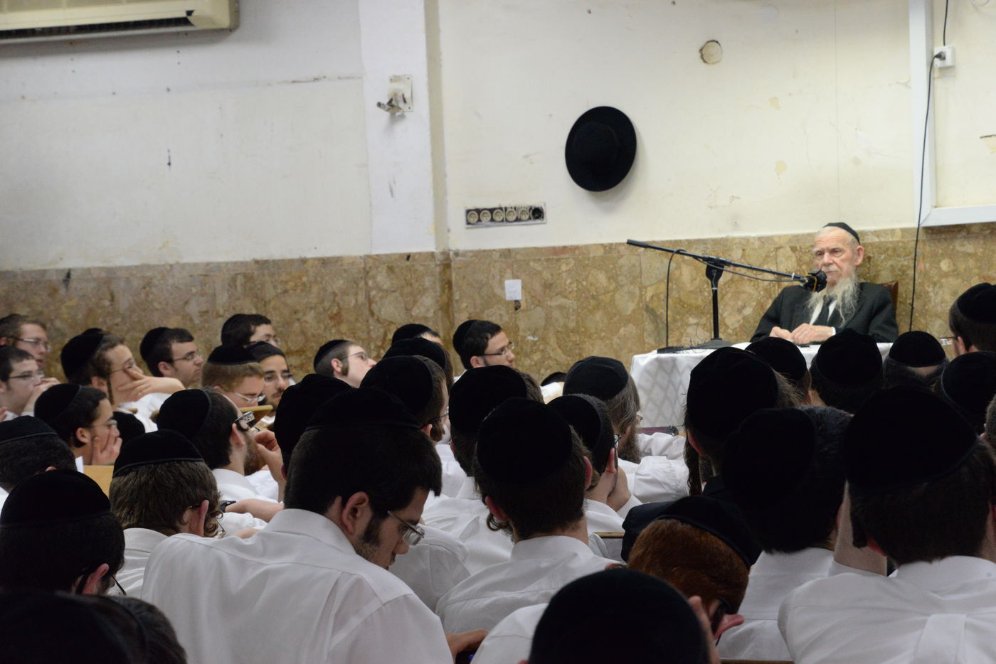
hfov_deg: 20.4
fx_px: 2767
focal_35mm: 100
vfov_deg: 13.7
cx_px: 498
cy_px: 332
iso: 6400
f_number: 11
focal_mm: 100
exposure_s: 1/100
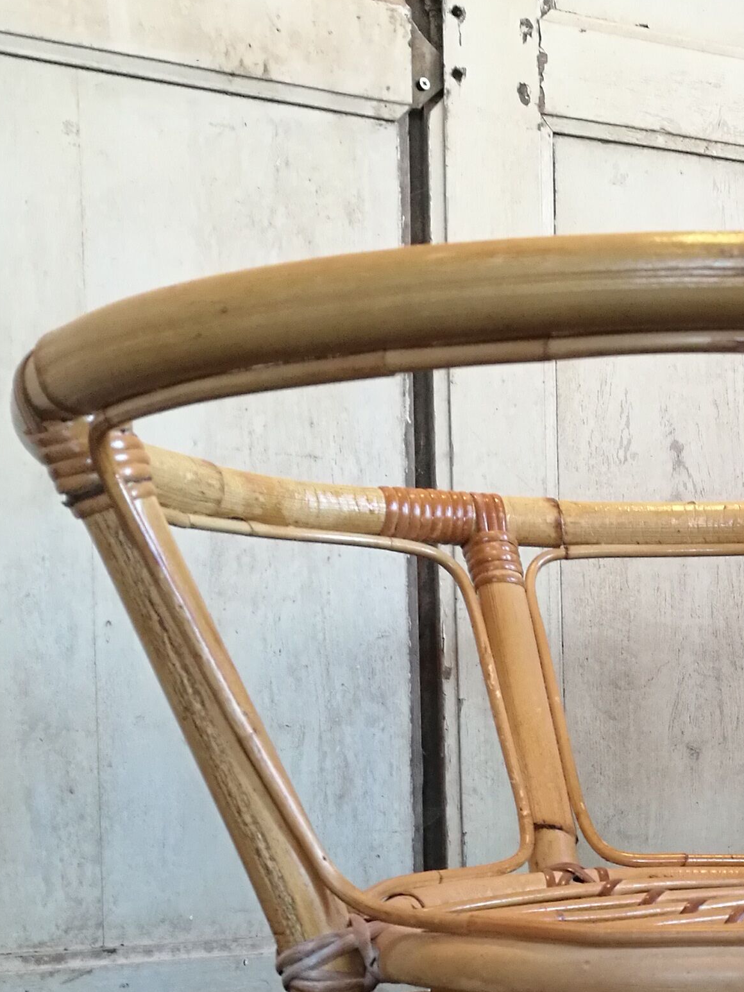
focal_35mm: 57
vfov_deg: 32.6
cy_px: 834
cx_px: 748
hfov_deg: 24.5
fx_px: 1633
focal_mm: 4.5
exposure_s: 1/33.3
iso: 250
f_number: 2.2
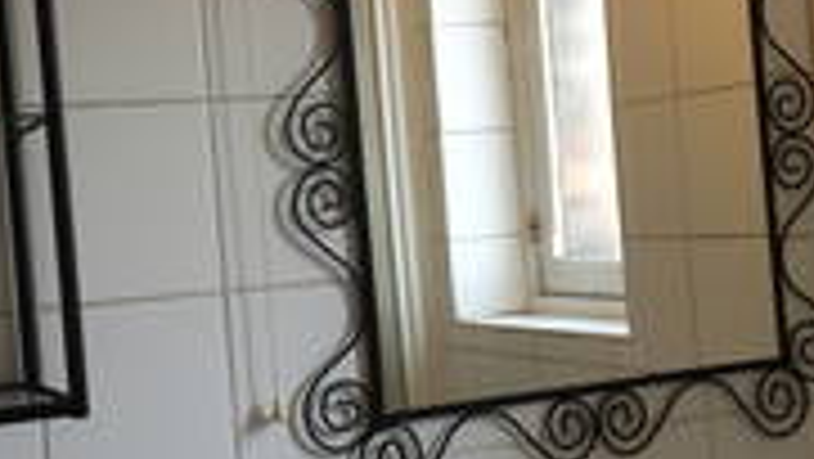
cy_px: 220
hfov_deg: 32.9
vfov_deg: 19.1
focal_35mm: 63
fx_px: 1360
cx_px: 247
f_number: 2.2
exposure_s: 1/33
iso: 100
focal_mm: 4.15
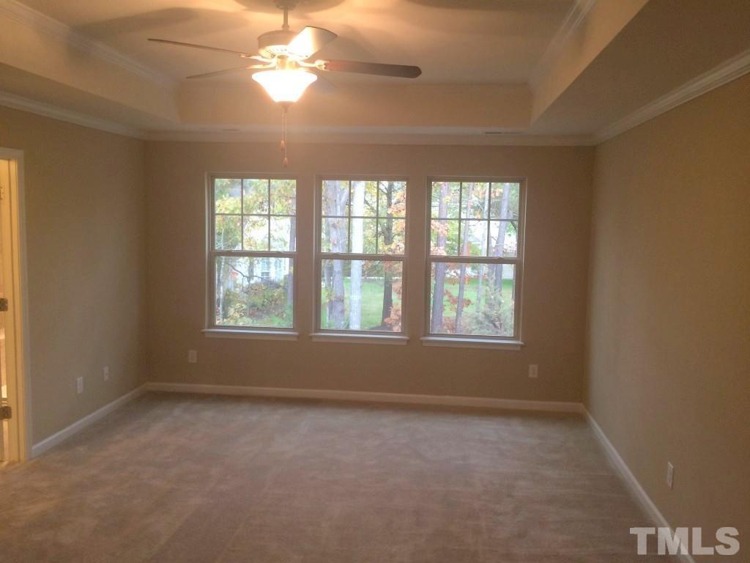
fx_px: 628
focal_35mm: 29
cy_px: 282
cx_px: 375
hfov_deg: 61.7
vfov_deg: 48.2
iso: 125
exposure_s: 1/30
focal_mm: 4.15
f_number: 2.2
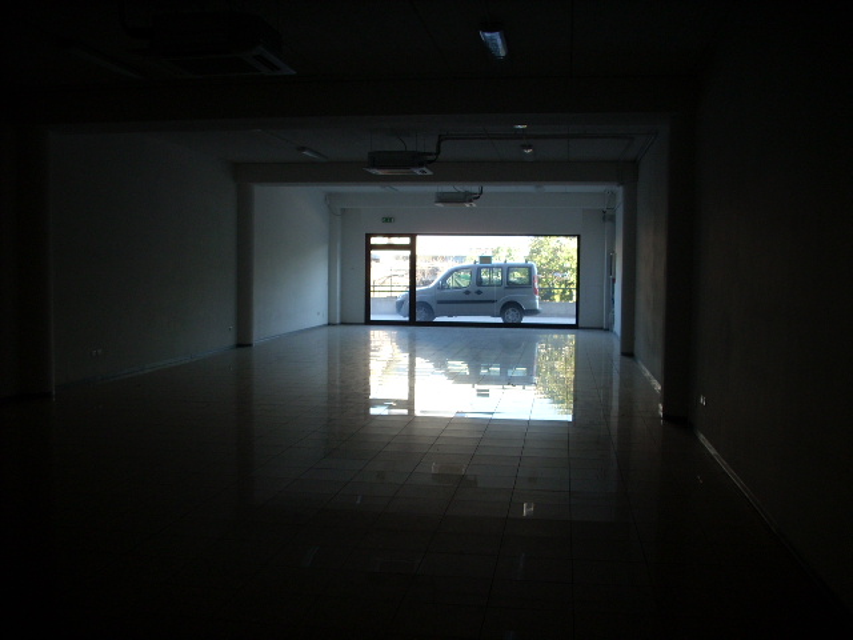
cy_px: 320
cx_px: 426
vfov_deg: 38.7
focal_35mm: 37
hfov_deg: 50.1
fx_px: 912
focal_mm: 6.2
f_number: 2.8
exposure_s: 1/57.5
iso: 64
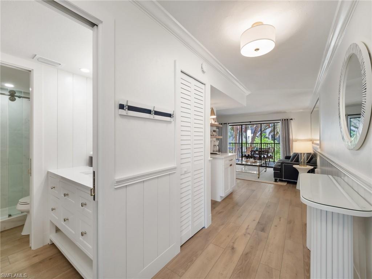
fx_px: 150
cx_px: 186
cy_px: 140
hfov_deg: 102.1
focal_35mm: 14
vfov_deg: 85.7
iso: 200
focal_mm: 7
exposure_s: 1/13
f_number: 7.1
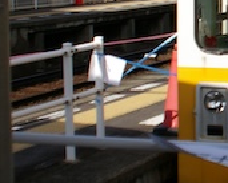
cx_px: 367
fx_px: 932
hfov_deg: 13.0
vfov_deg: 11.1
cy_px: 25
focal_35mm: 138
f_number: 4
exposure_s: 1/4000
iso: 400
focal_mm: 28
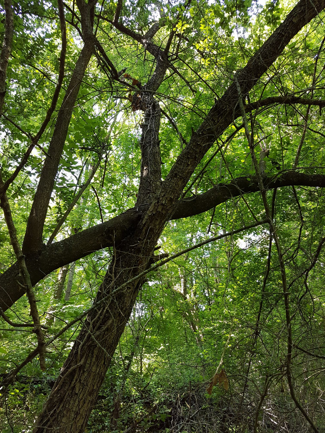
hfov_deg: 53.1
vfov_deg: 67.3
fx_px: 325
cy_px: 216
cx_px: 162
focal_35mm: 26
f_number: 1.7
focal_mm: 4.2
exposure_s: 1/100
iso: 64
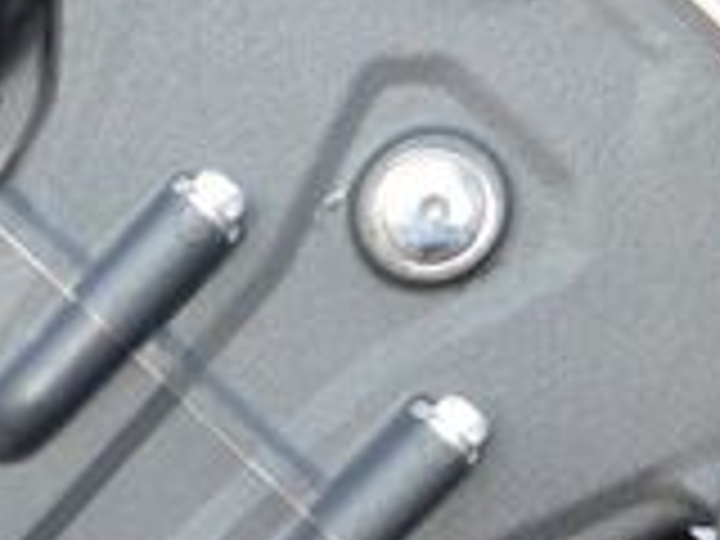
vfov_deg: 11.9
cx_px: -369
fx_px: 2496
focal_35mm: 120
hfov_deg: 15.2
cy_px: 752
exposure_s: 1/100
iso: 125
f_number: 3.2
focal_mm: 5.3
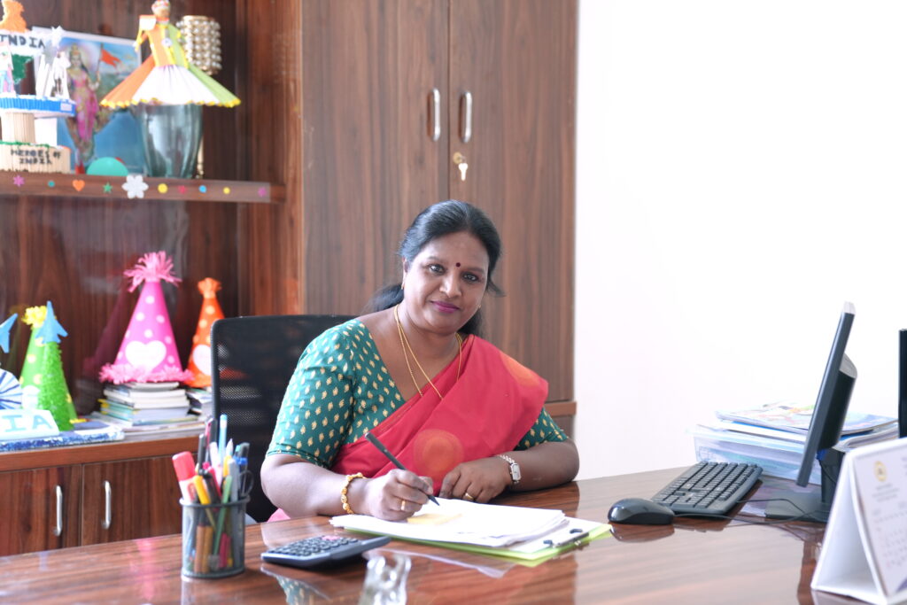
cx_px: 454
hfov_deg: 42.7
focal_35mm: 46
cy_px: 302
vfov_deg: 29.3
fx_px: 1159
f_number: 2.8
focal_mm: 46
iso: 800
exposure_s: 1/125
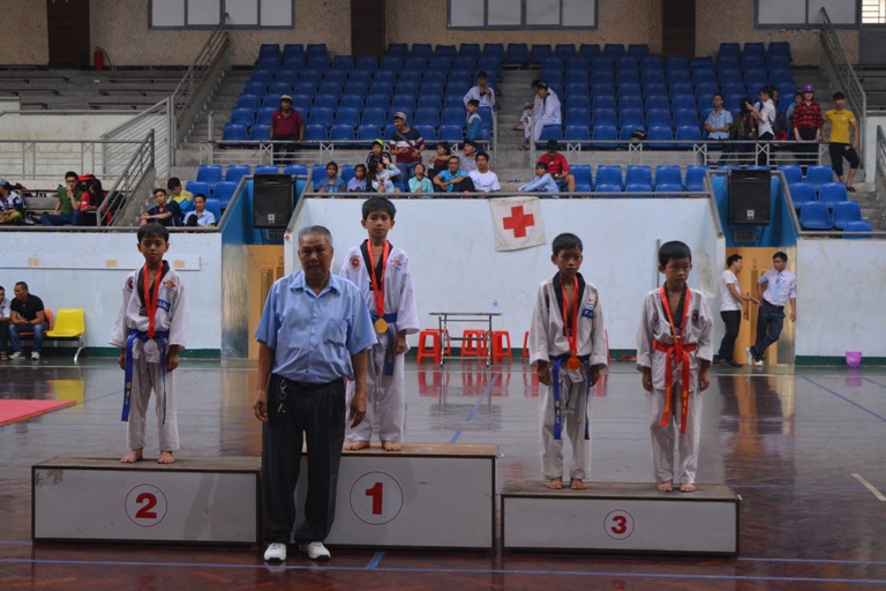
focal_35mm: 60
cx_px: 443
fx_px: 1477
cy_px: 296
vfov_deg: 22.6
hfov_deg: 33.4
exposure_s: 1/60
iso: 1600
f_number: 5
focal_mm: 40
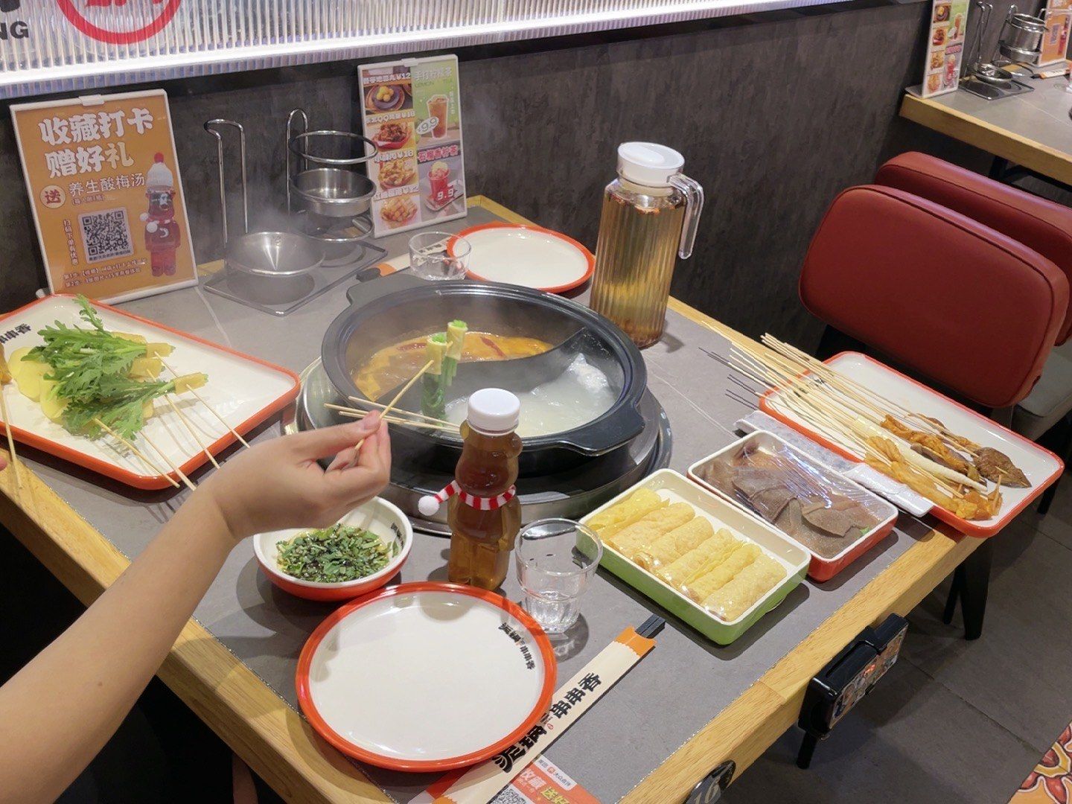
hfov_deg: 65.3
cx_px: 536
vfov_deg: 51.4
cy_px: 402
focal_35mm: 27
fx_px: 836
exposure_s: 1/50
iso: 40
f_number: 1.6
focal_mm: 4.2
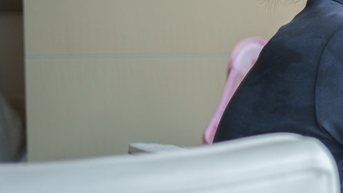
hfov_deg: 16.7
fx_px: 1064
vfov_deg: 10.2
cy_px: -33
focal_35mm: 117
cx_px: 506
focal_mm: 35
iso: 200
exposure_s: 1/160
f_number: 2.2
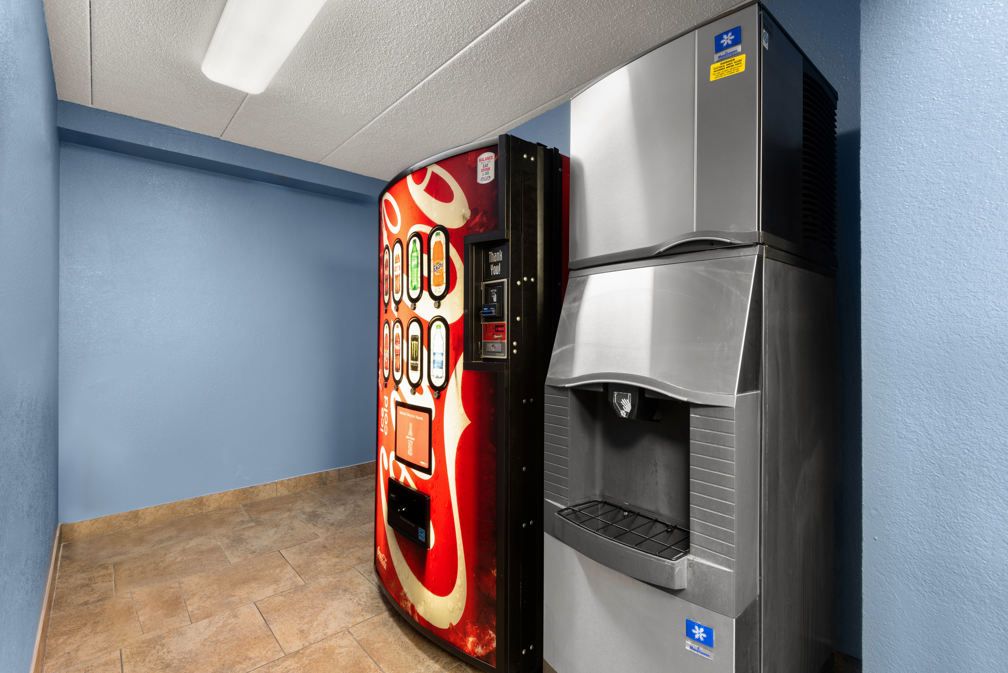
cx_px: 504
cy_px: 336
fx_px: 448
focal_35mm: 16
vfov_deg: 73.8
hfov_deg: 96.7
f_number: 9
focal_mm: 16
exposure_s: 1.6
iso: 125
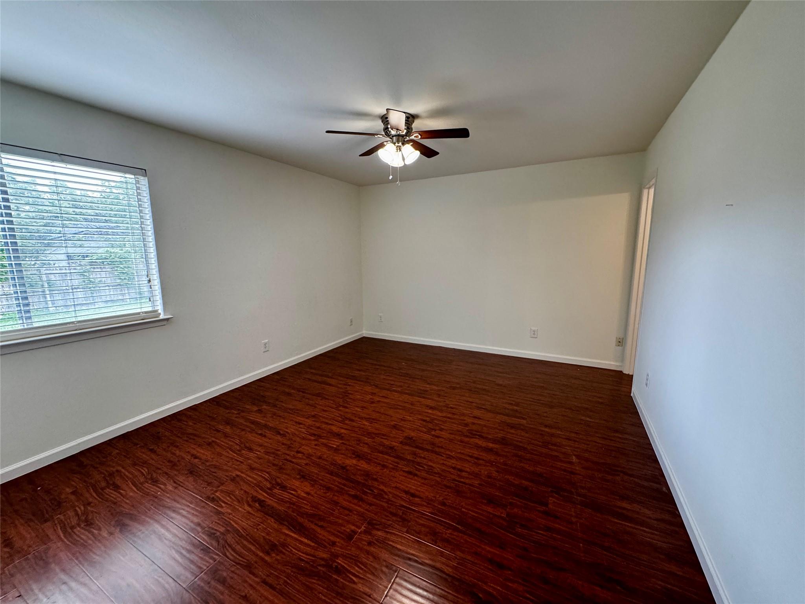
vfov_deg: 85.7
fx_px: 326
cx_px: 402
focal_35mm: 14
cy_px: 302
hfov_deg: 102.1
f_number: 2.2
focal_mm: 2.22
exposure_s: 1/120
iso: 250
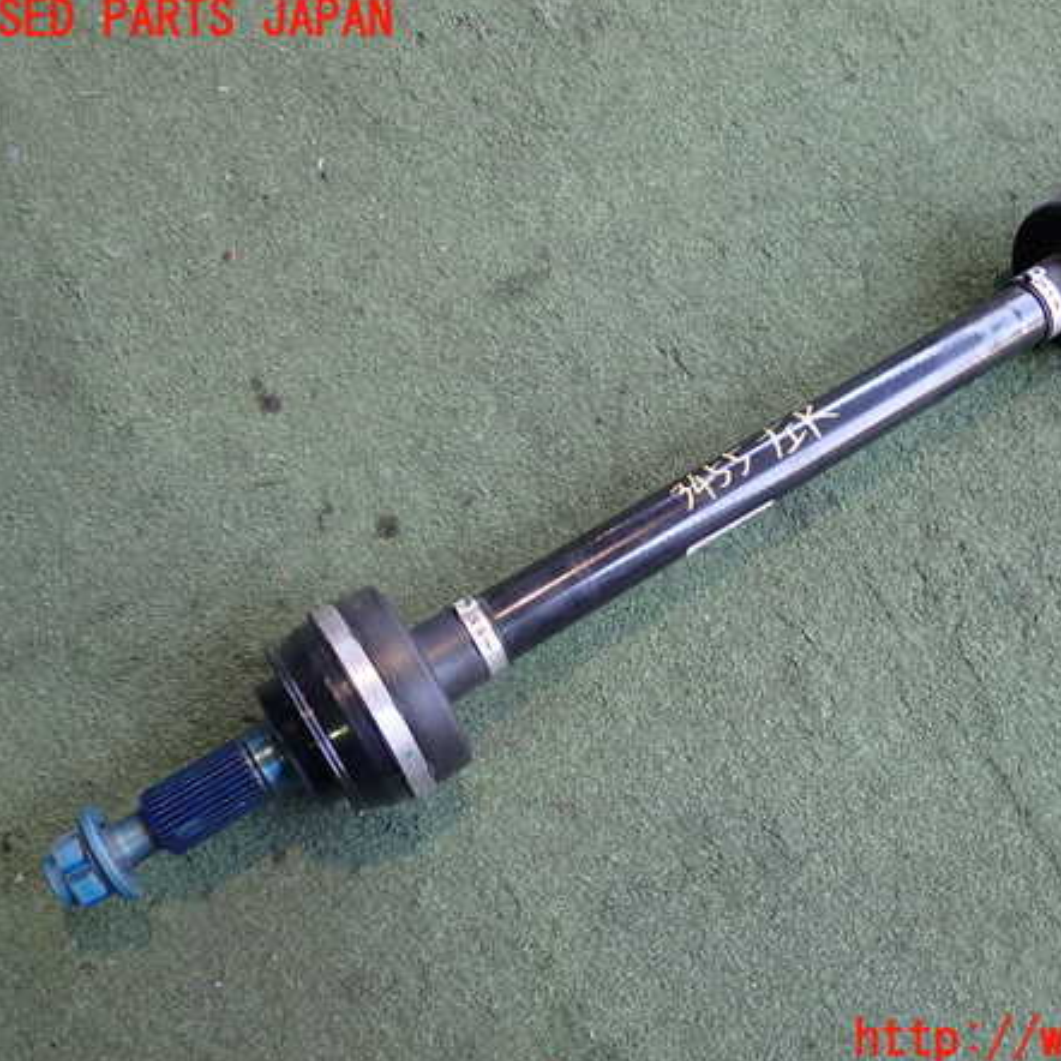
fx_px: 1248
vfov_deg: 46.0
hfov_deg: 45.6
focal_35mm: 36
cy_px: 530
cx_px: 677
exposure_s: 1/50
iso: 200
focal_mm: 5.4
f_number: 2.3
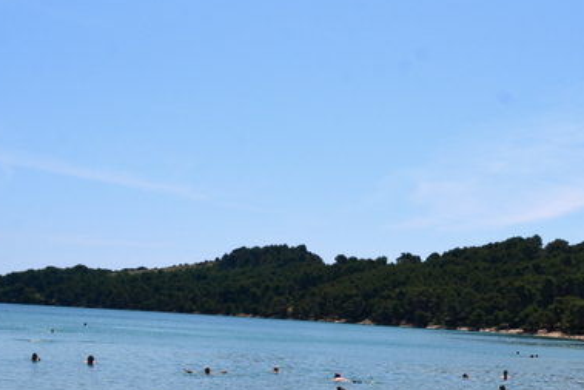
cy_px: 353
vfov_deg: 23.2
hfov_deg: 33.6
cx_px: 496
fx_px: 925
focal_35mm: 57
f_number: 11
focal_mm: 18
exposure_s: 1/500
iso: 320
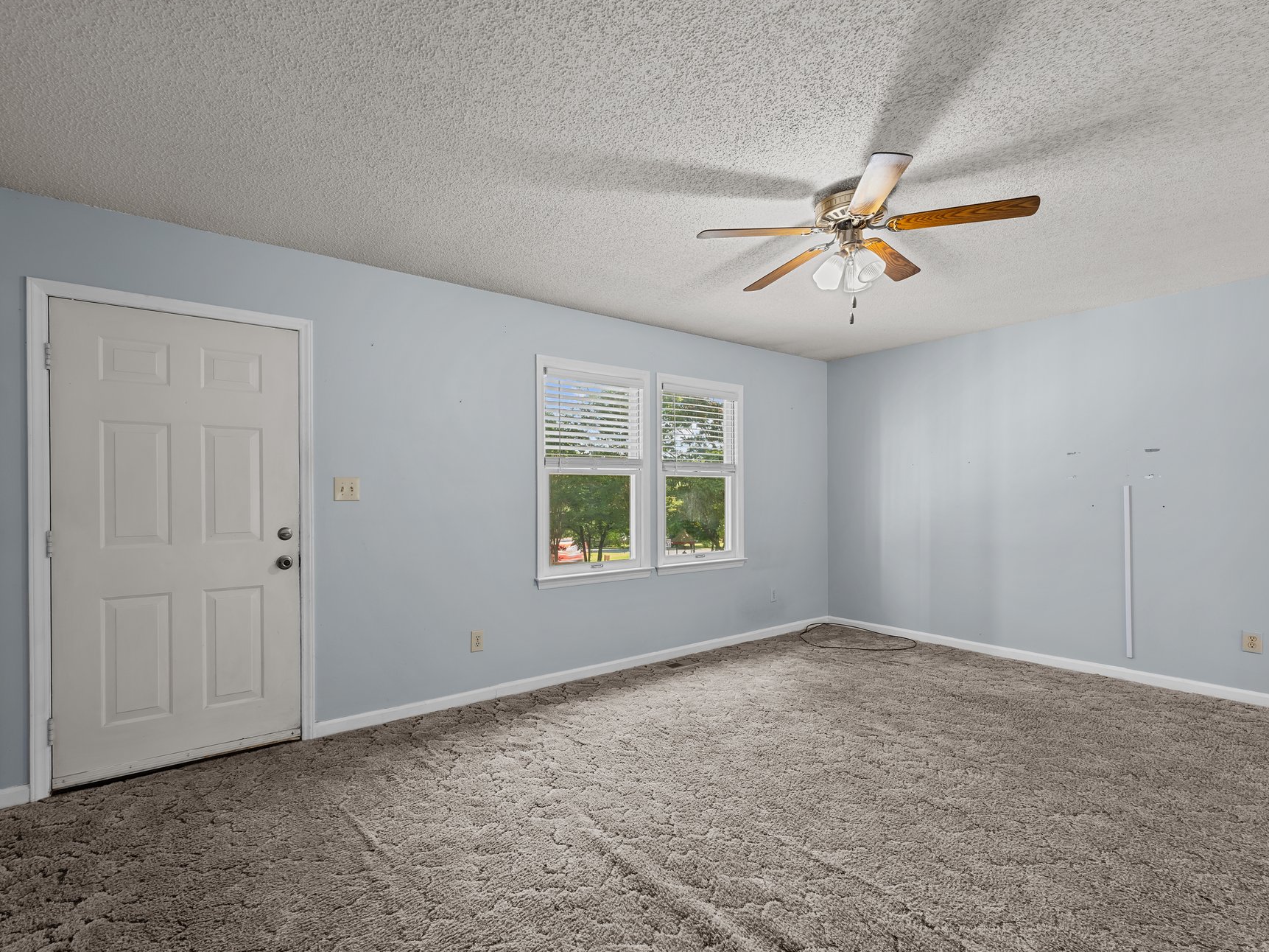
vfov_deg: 78.1
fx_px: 587
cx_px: 625
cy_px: 495
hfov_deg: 94.5
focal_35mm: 16
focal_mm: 14
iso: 200
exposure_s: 1/2.5
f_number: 8
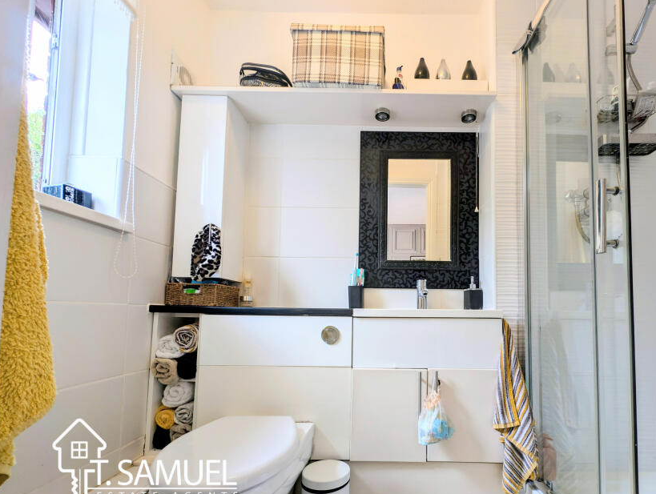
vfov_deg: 81.0
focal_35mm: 15
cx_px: 389
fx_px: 285
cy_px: 294
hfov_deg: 96.9
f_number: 1.95
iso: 36
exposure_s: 1/72.4
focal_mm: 2.23
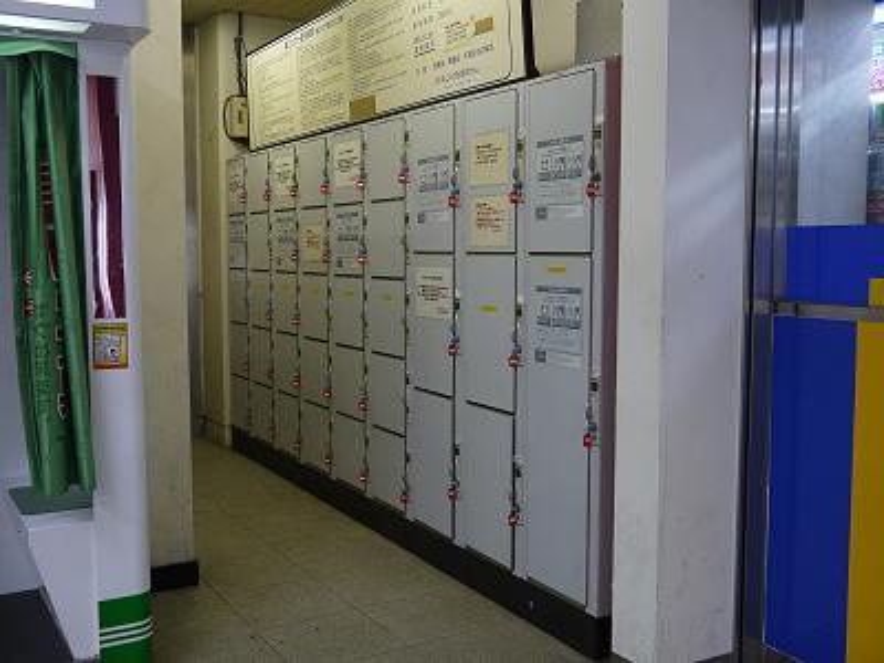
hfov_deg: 49.0
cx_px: 442
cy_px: 332
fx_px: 970
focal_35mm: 38
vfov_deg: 37.7
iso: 800
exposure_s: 1/125
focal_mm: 19
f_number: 4.1
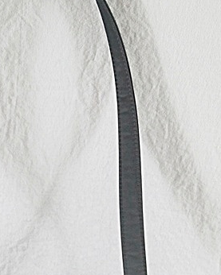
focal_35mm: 122
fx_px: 997
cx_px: 43
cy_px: 302
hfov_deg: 12.6
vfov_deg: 15.4
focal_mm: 30
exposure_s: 1/60
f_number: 4.5
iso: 640
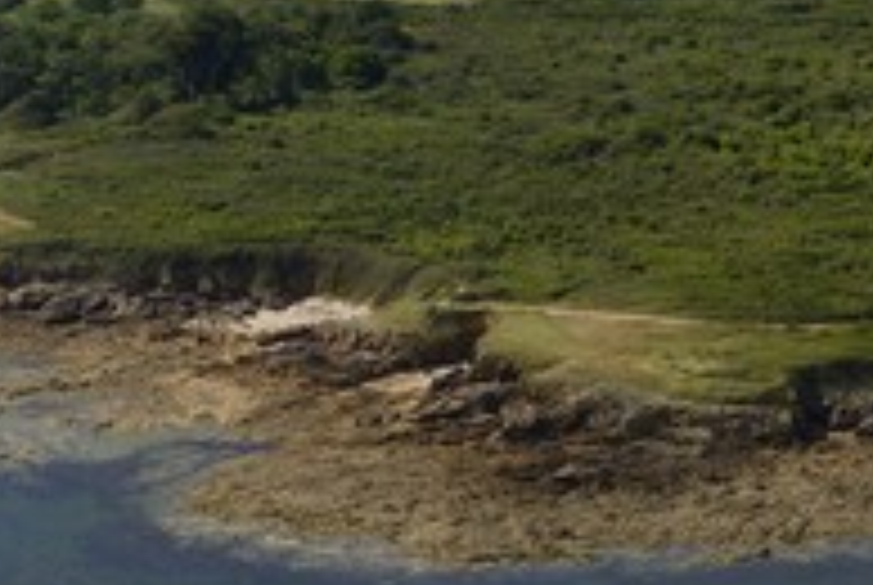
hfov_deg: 18.6
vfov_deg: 12.6
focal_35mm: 108
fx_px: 2623
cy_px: 14
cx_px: 99
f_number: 9
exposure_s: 1/1000
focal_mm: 50
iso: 400
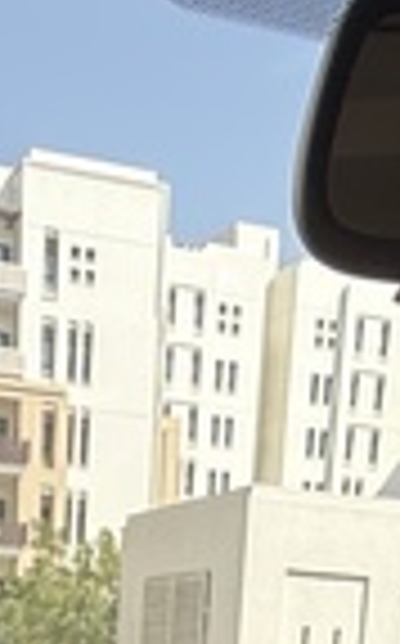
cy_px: 1207
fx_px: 1452
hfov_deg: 15.7
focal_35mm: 83
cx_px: 135
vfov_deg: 18.5
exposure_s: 1/297
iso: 64
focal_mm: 2.22
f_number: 2.2
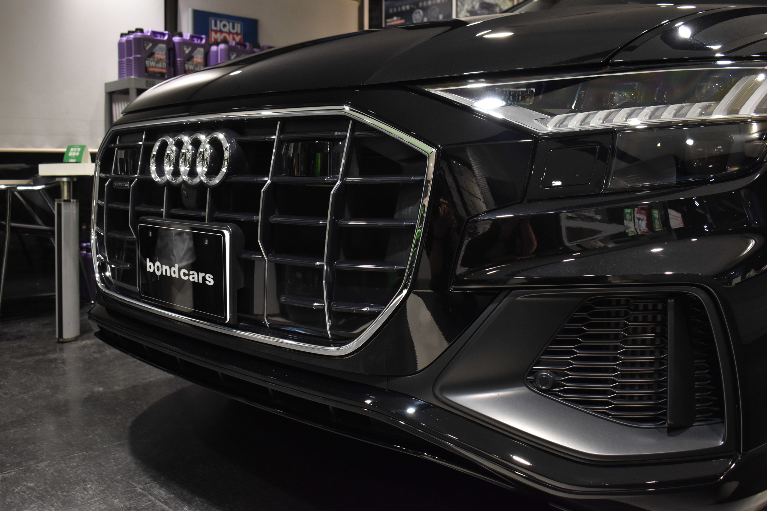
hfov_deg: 55.1
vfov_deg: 38.4
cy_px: 256
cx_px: 384
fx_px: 735
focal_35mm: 34
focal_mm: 23
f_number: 5
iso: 1250
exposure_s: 1/40
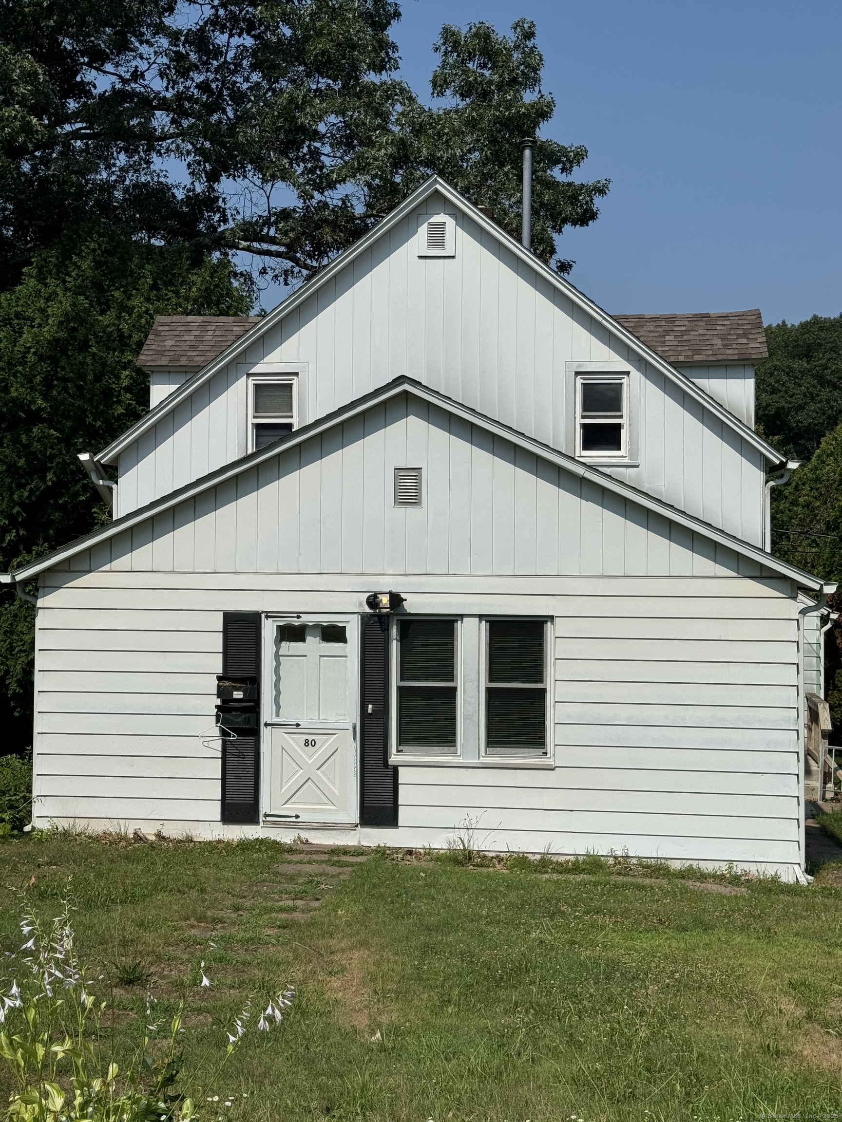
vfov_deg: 39.7
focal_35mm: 48
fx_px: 1557
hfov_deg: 30.3
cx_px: 421
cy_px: 561
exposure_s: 1/12500
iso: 64
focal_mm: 6.76
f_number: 1.78
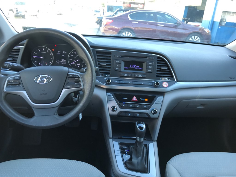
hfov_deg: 63.4
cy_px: 88
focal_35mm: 28
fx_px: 191
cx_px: 118
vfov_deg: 49.7
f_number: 1.8
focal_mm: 3.99
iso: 25
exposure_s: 1/45
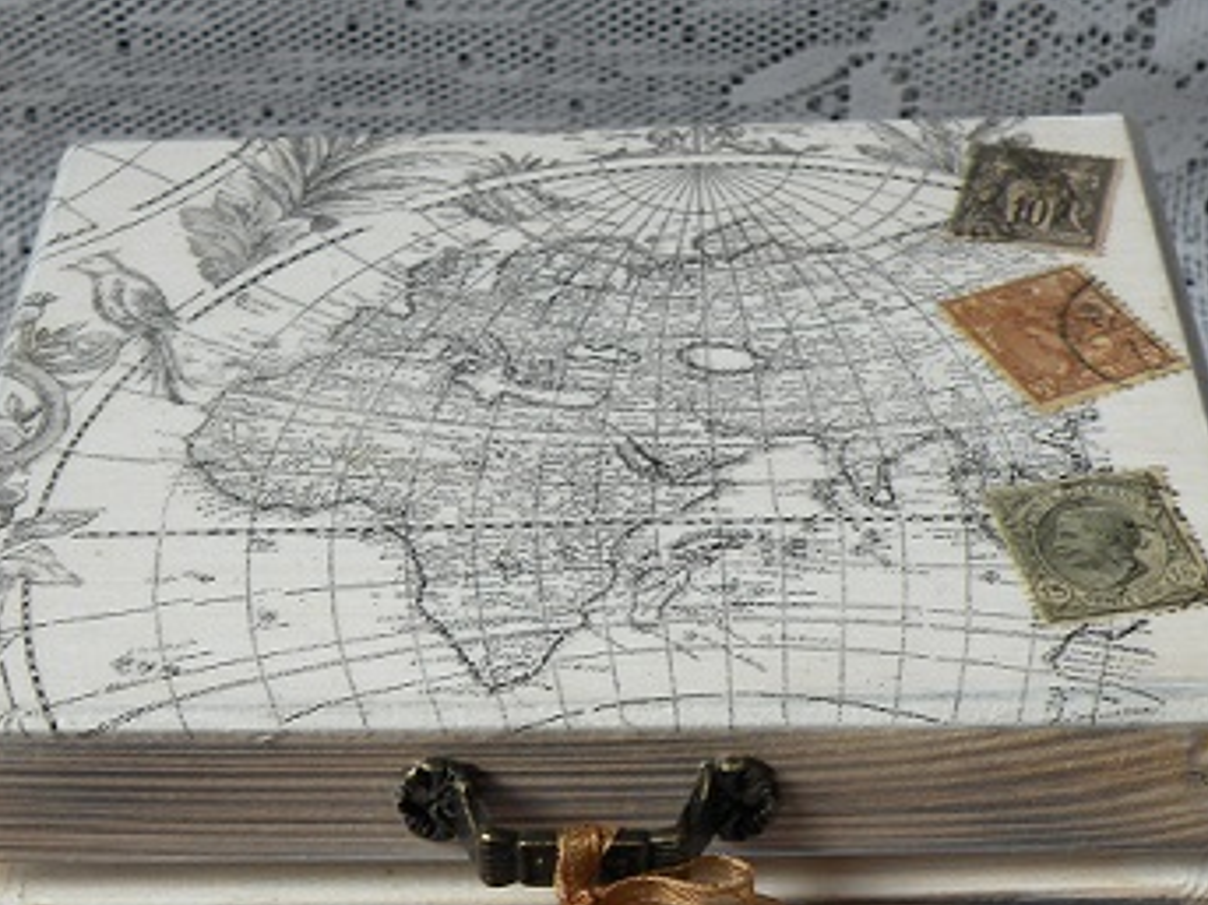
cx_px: 595
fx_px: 2616
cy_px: 692
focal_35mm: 75
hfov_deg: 26.0
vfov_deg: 19.5
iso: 64
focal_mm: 7.4
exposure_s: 1/64
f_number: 3.5
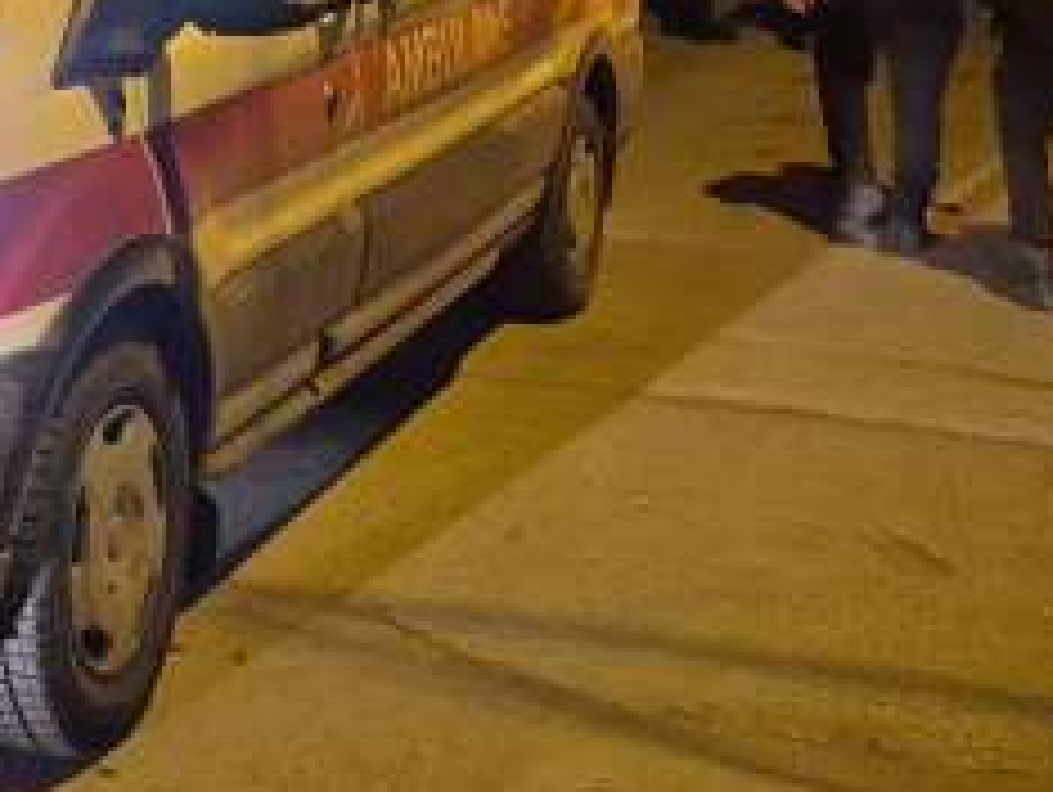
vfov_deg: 20.8
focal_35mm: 69
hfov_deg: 25.5
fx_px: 2101
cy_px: 52
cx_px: -184
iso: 1000
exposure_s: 1/100
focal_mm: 5.4
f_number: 1.8
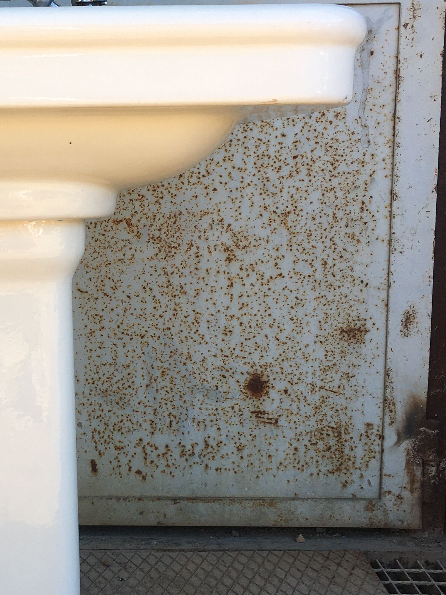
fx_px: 1014
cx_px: 14
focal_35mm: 59
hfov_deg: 23.9
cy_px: 305
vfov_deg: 32.7
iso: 25
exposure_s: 1/375
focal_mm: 4.15
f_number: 2.2
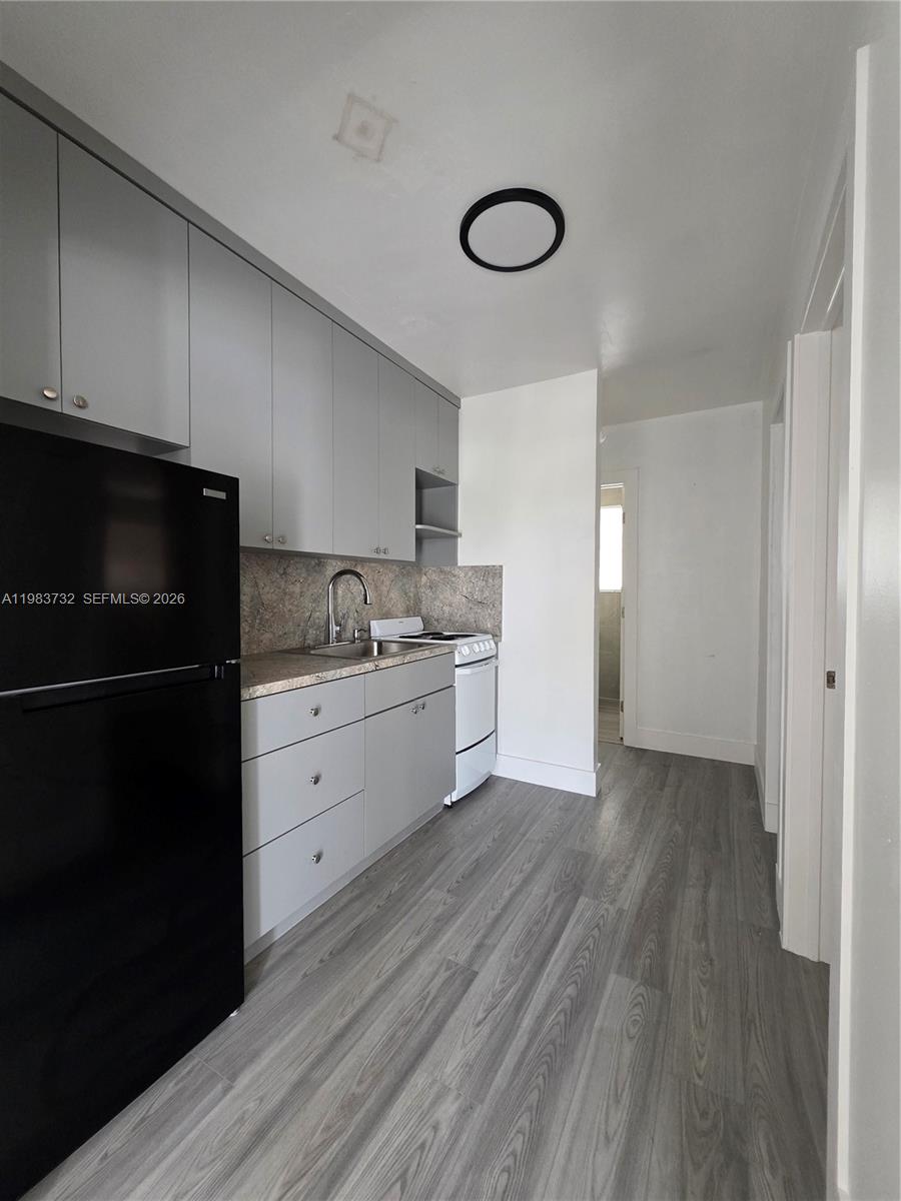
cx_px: 450
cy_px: 600
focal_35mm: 13
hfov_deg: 89.9
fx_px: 451
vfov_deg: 106.2
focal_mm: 2.2
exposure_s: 1/60
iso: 400
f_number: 1.9
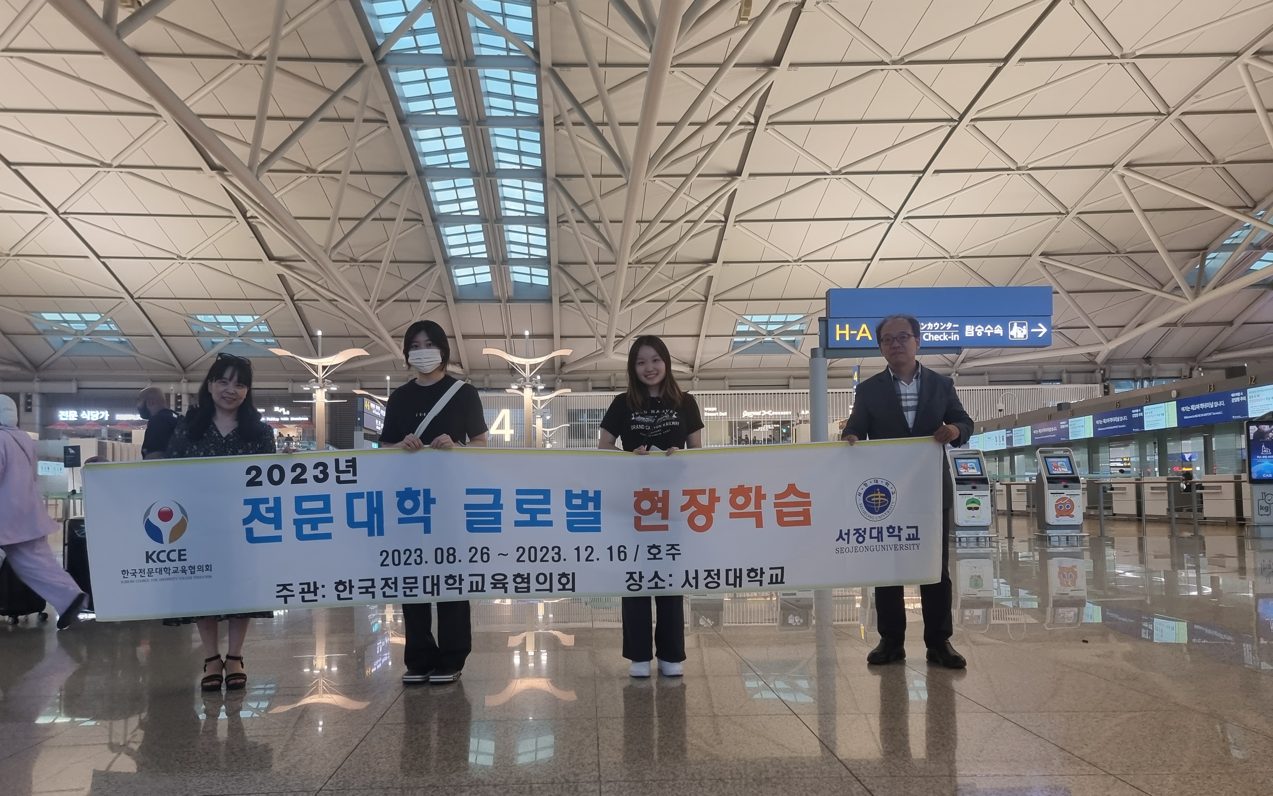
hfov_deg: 70.4
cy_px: 469
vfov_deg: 47.4
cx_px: 624
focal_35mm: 26
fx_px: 902
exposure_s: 1/120
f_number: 1.8
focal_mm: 6.7
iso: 200
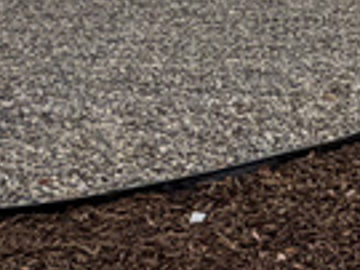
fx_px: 1101
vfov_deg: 13.9
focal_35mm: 106
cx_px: 821
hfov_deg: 14.0
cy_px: 144
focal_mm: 2.22
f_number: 2.2
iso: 40
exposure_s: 1/770
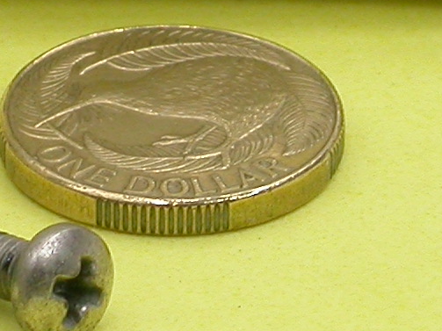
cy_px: -17
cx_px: 28
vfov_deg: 2.1
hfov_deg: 2.8
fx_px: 8885
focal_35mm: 696
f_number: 5.1
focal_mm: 32
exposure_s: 1/56
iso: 100
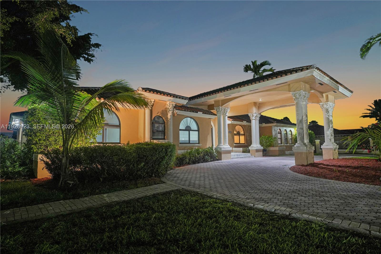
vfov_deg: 61.9
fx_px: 212
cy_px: 127
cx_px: 190
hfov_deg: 84.0
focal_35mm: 20
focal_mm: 20
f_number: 3.2
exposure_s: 1/10
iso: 1000
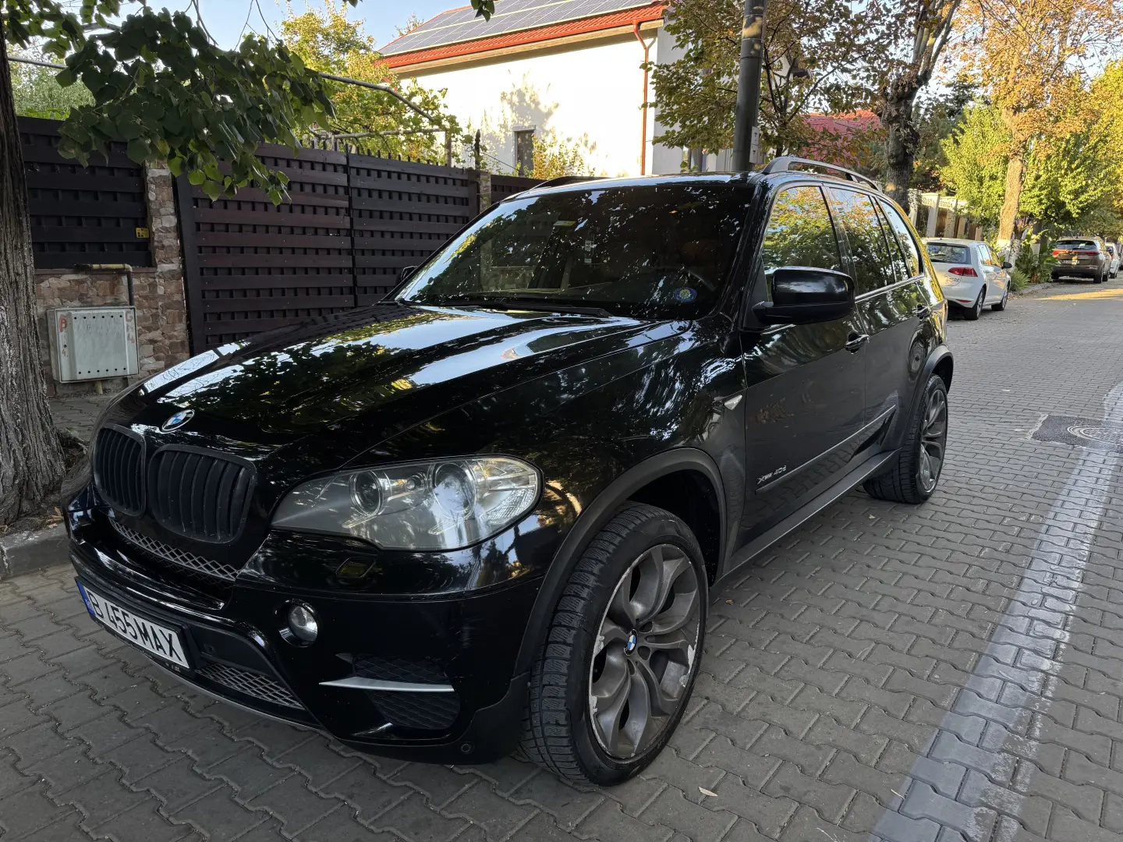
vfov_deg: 56.8
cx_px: 562
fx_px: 779
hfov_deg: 71.6
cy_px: 421
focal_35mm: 24
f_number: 1.78
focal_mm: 6.76
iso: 100
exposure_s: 1/126
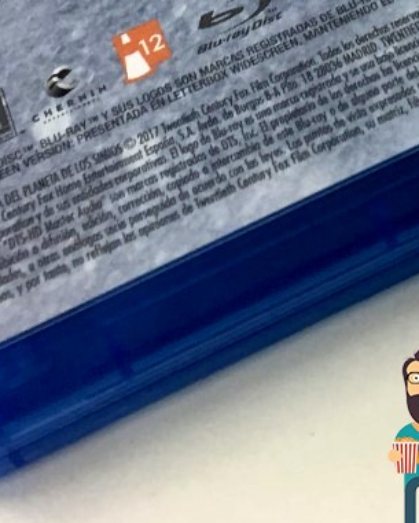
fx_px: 1658
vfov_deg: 16.8
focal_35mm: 107
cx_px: 414
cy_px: -170
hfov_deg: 14.2
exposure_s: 1/17
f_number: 2.2
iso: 40
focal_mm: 4.15
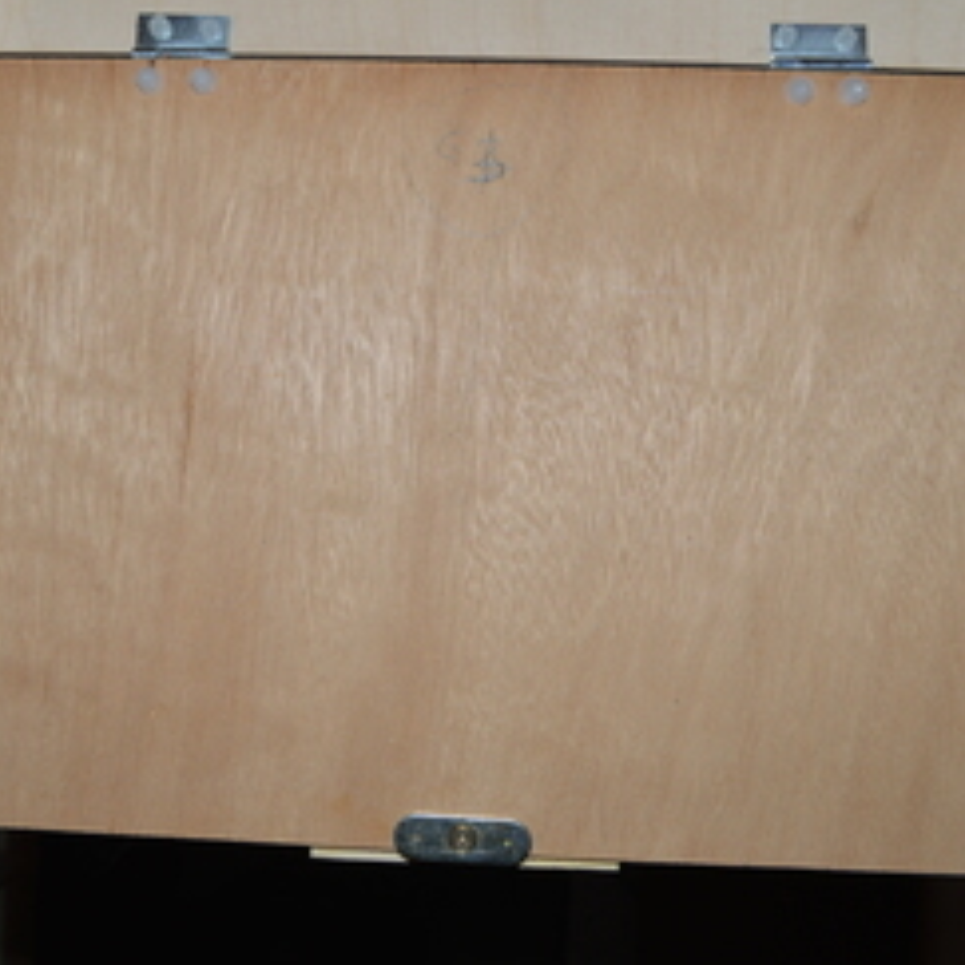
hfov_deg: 40.0
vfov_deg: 40.0
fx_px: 1325
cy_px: 453
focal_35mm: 42
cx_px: 425
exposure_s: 1/60
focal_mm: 20
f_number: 8
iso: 100
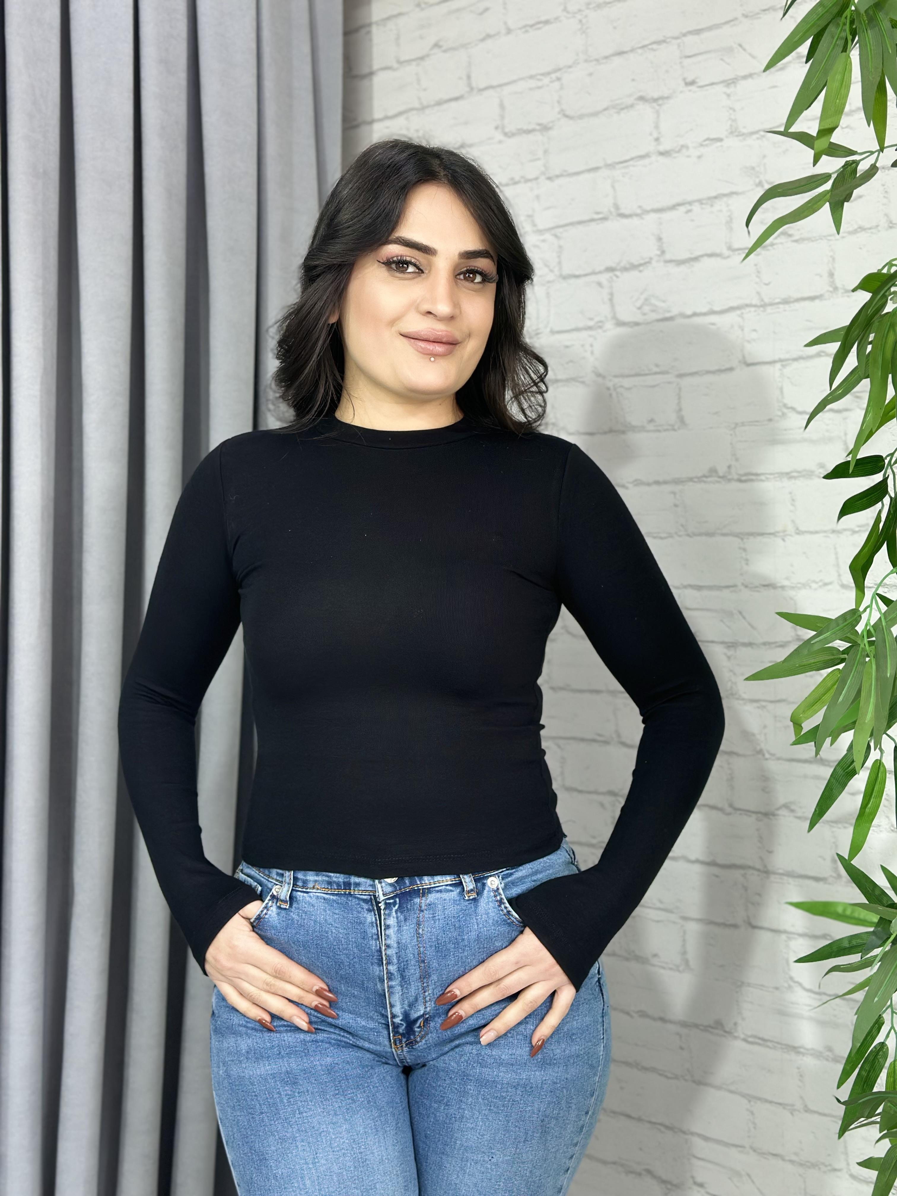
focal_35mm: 48
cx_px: 448
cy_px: 598
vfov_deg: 39.7
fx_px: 1658
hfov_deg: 30.3
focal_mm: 6.86
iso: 80
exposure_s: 1/100
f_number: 1.78
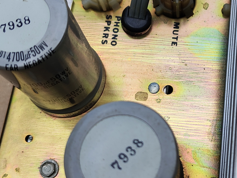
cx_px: 180
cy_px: 49
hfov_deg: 29.8
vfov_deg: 22.8
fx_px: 438
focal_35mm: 64
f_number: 1.8
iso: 100
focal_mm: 5.56
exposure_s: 1/1197
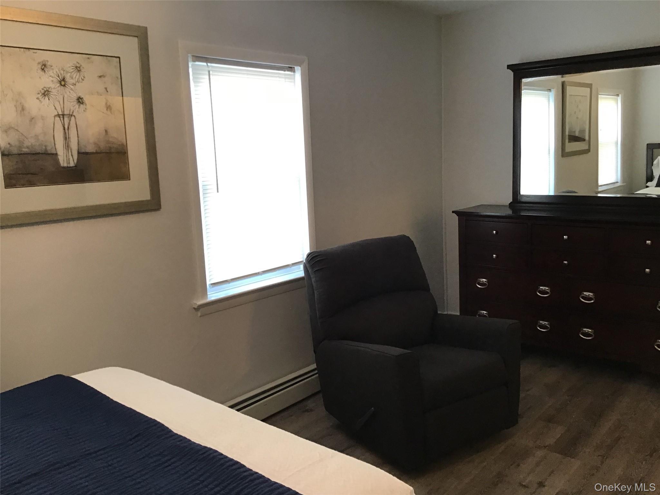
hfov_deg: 58.4
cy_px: 248
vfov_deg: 45.4
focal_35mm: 31
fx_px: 591
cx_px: 330
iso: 64
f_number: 2.4
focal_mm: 3.3
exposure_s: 1/30
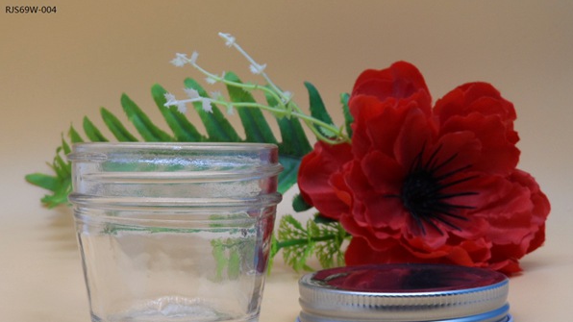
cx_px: 287
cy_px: 214
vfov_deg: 17.7
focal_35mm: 68
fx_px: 1033
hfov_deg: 31.0
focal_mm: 10.2
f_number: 4.2
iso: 80
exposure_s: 1/250
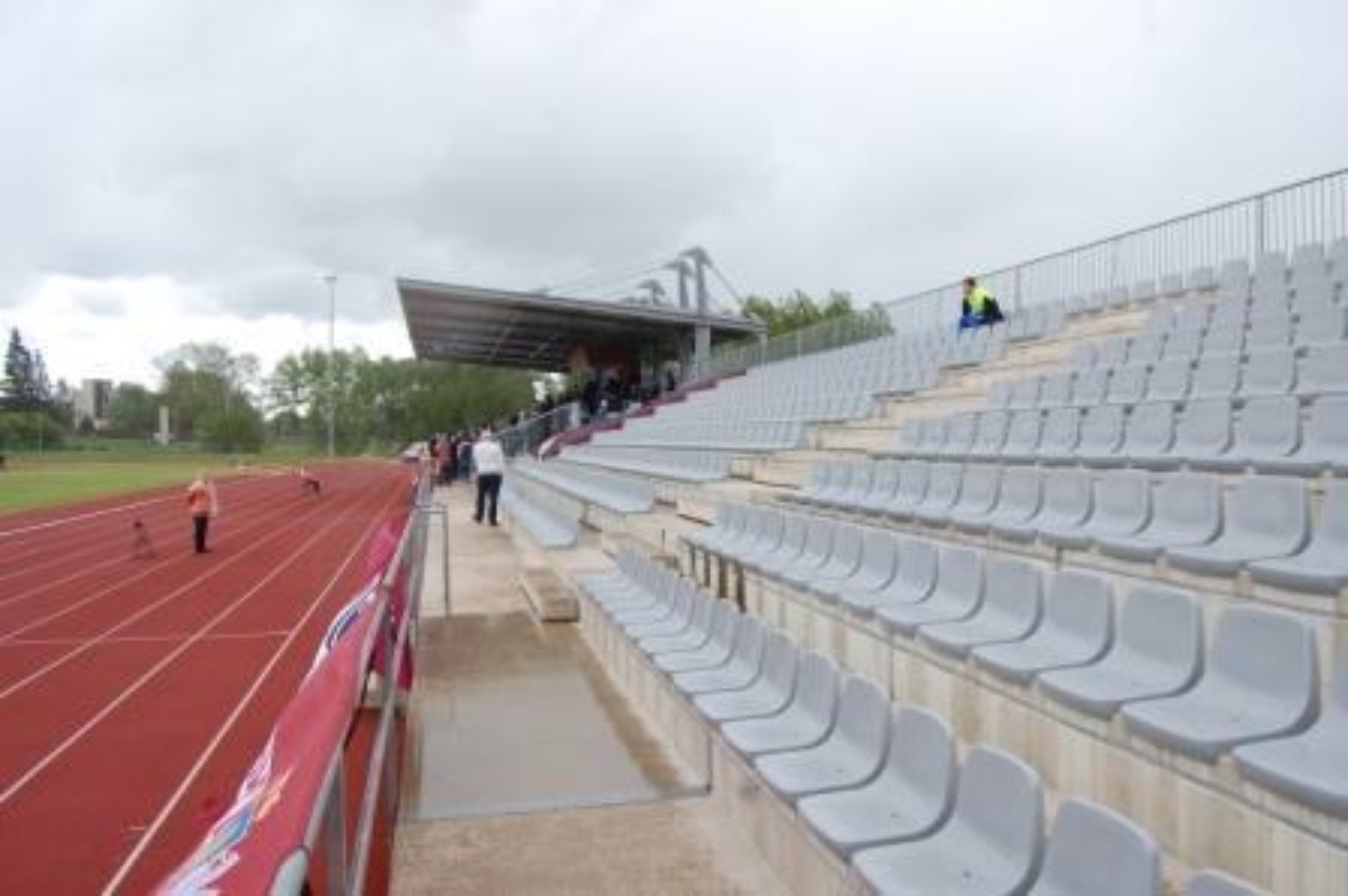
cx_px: 674
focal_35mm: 27
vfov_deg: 47.9
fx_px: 1010
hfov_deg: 67.4
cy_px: 448
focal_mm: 18
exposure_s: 1/200
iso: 200
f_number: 7.1
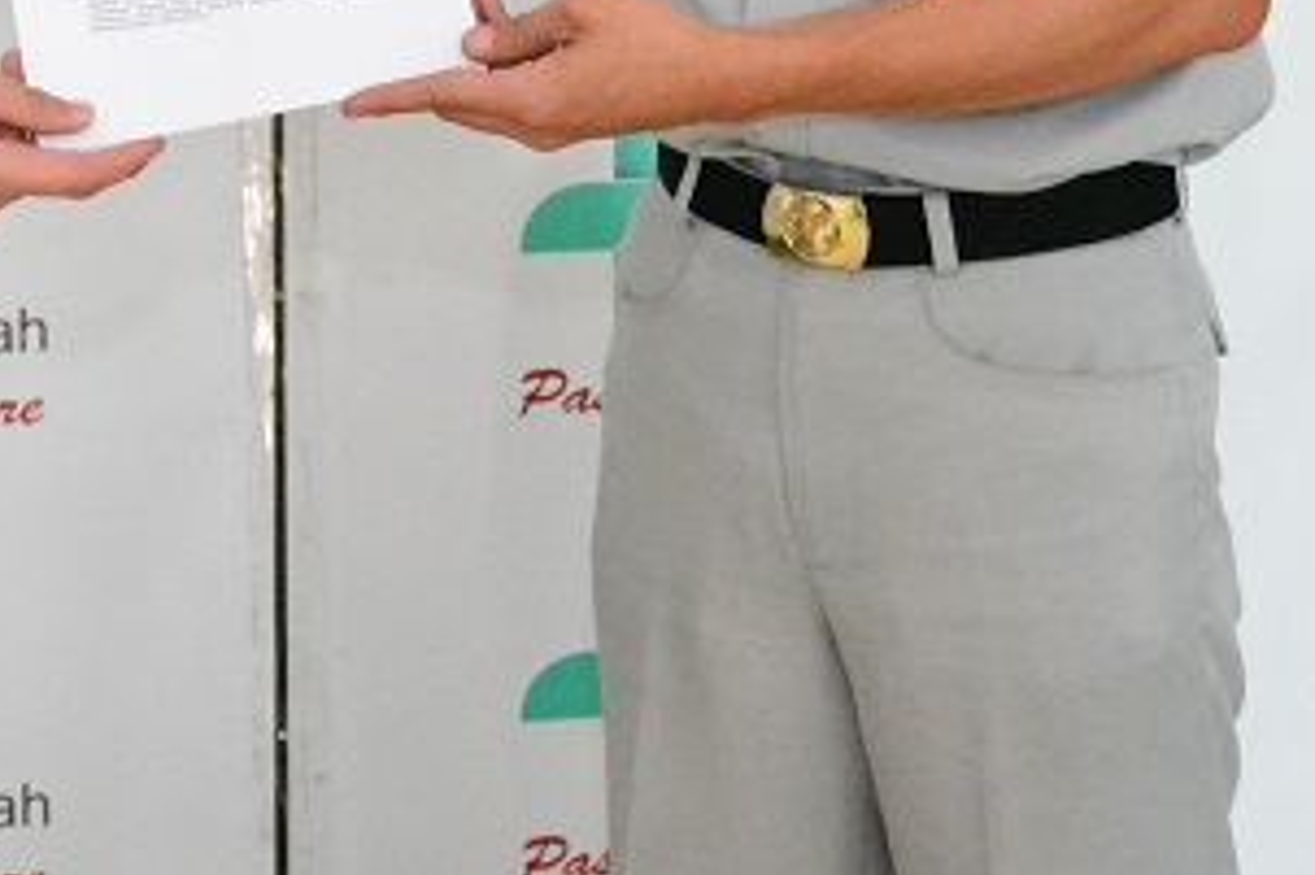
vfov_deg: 10.3
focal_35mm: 129
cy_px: -348
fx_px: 4709
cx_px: 200
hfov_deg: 15.8
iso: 6400
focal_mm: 26
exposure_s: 1/100
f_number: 4
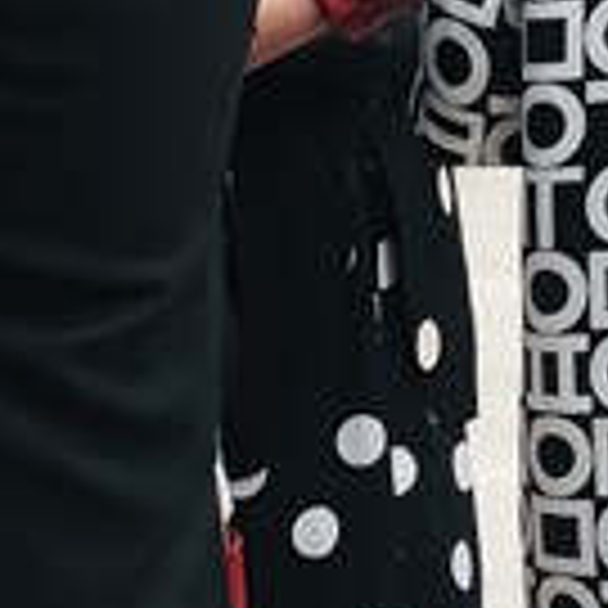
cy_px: 218
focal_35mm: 171
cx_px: -18
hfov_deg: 10.1
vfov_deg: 10.2
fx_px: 3398
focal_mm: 4
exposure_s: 1/240
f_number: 1.8
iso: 20
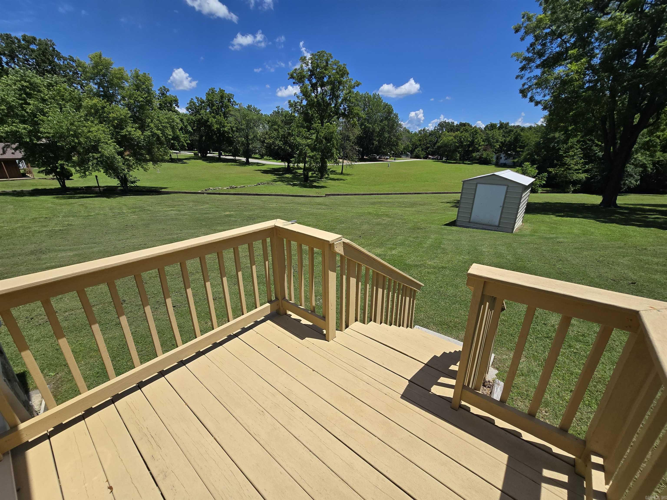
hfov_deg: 106.2
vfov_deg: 89.9
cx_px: 334
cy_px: 250
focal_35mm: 13
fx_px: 250
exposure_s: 1/3238
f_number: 2.2
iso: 50
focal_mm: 2.2
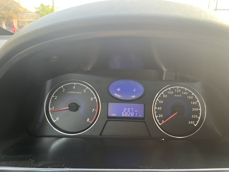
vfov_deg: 53.1
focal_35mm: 26
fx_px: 172
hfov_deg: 67.3
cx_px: 114
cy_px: 86
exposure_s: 1/60
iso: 200
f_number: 1.6
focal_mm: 5.1
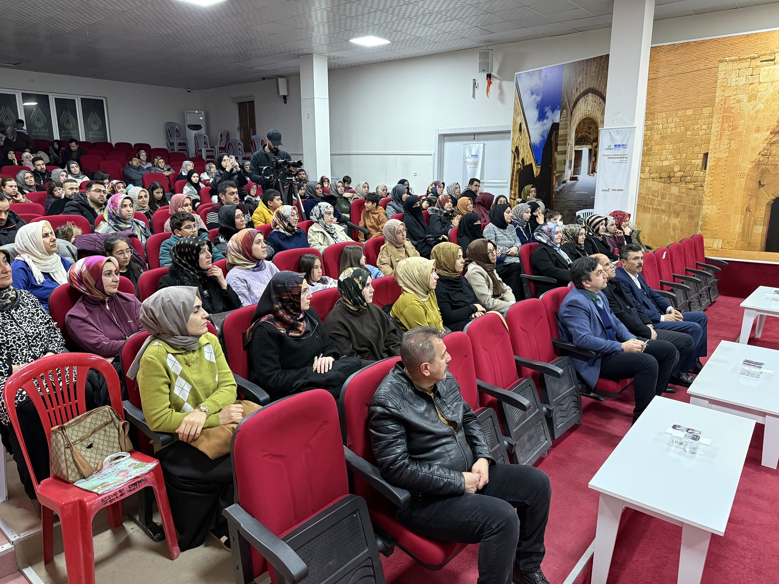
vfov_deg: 56.8
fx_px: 540
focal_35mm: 24
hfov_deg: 71.6
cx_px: 390
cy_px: 292
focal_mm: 6.76
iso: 640
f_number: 1.78
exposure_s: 1/50
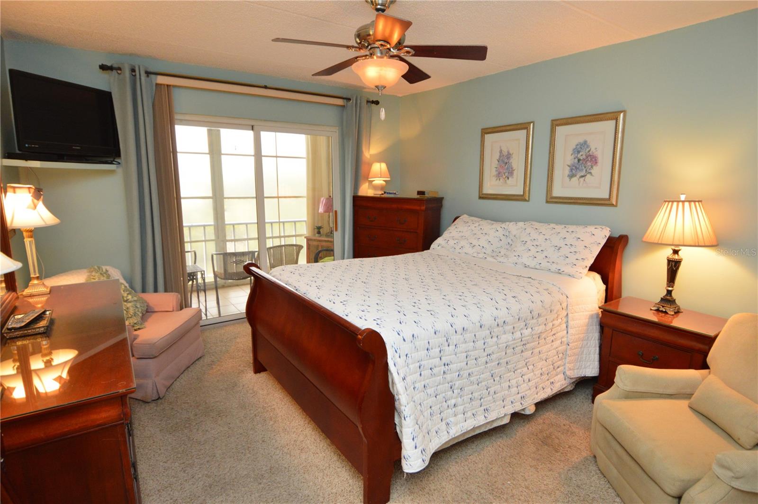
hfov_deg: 90.1
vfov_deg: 67.3
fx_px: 379
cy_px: 252
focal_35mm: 18
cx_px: 379
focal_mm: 12
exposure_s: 1/60
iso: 900
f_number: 4
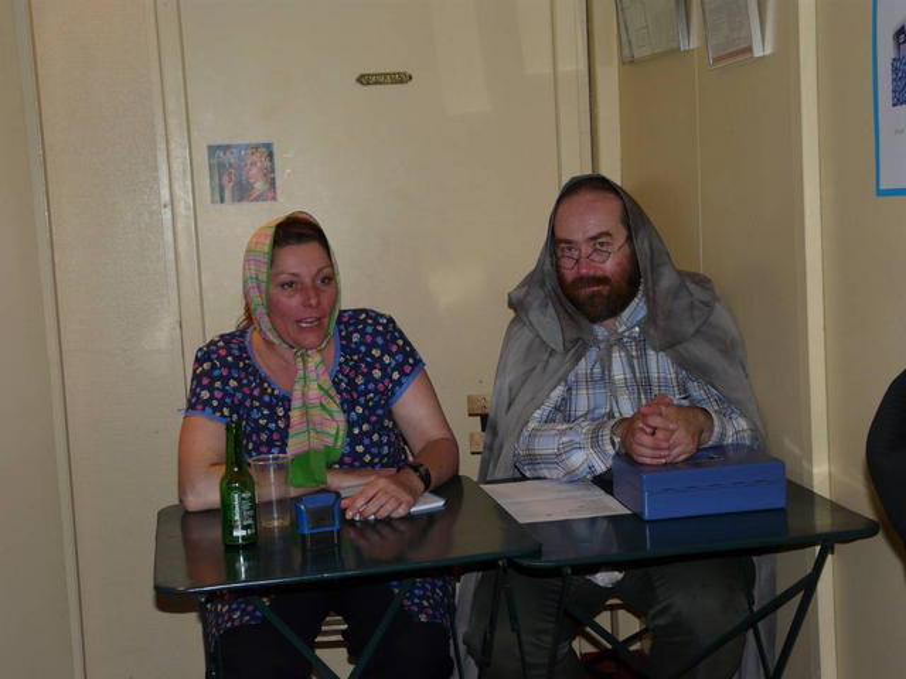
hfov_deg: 38.9
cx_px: 453
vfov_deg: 29.7
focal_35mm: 49
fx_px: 1282
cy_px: 340
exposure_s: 1/40
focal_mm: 8.1
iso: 100
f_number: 3.2
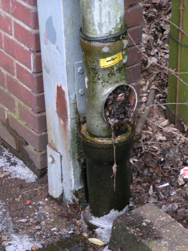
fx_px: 862
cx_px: 94
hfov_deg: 12.5
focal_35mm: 119
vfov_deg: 16.6
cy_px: 126
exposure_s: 1/60
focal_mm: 18.2
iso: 200
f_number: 3.5
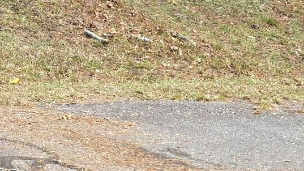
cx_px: -388
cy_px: -275
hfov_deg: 12.5
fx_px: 1128
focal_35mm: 140
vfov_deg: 7.9
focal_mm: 6.3
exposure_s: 1/180
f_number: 1.7
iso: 32
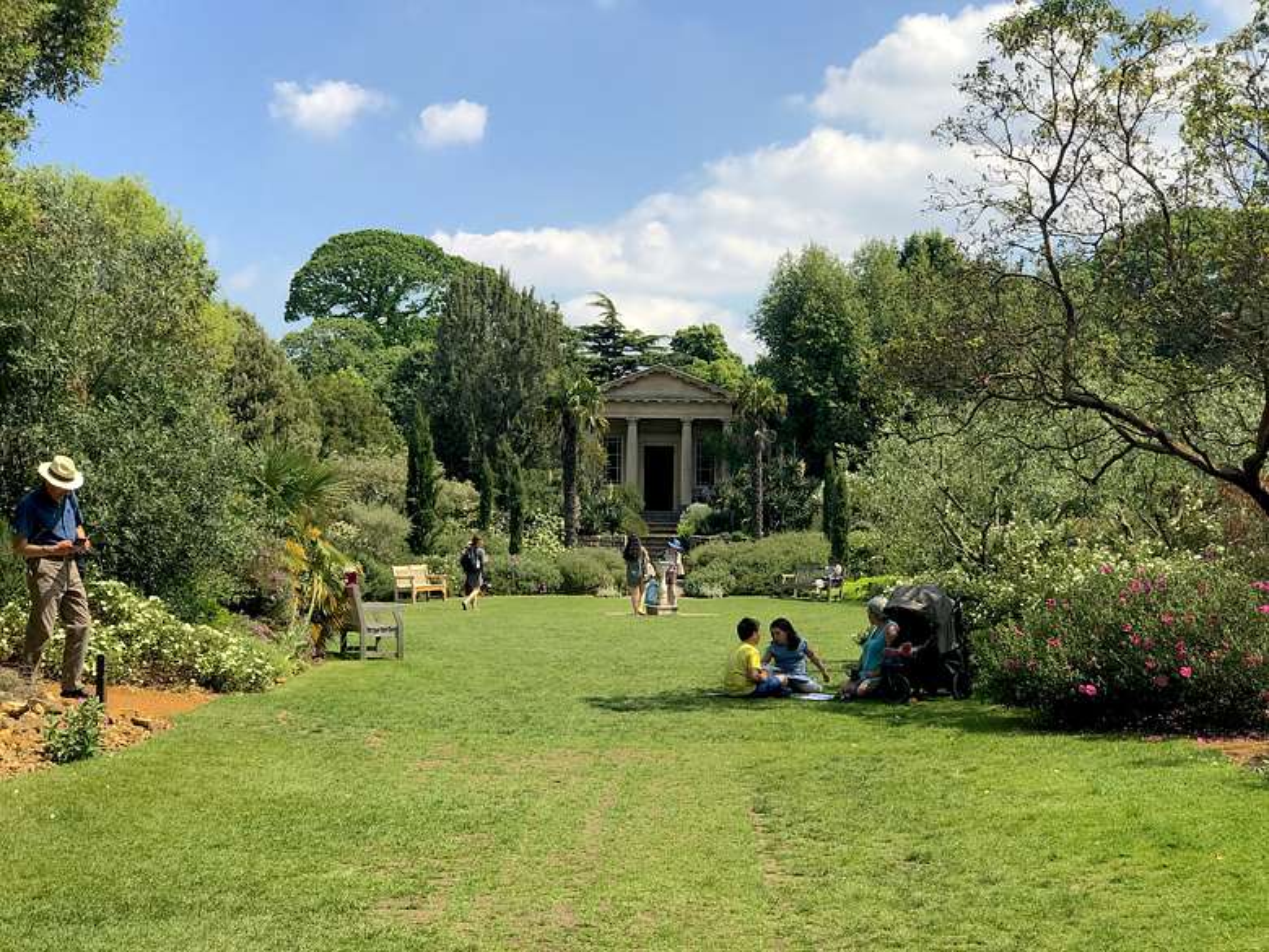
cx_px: 634
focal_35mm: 57
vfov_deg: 25.7
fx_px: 2090
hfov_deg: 33.8
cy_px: 476
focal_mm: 6.6
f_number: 2.8
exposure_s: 1/894
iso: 20
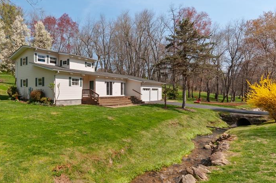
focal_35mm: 22
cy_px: 91
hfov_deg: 76.7
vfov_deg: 57.1
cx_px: 97
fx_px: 168
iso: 100
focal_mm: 10
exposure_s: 1/125
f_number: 8
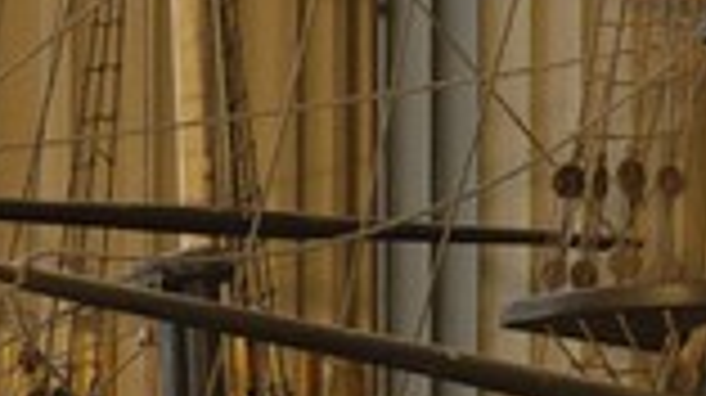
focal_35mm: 560
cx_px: 1641
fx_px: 10481
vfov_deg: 2.1
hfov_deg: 3.8
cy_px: 1467
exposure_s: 1.5
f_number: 9
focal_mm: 35
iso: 100
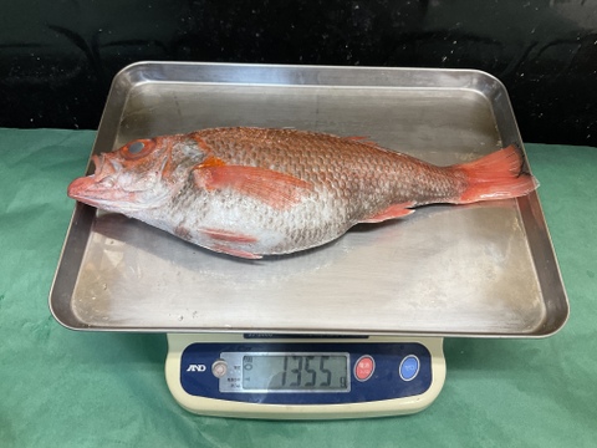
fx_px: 500
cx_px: 298
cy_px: 224
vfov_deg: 48.2
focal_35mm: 29
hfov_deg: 61.7
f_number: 1.8
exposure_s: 1/120
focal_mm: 3
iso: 50
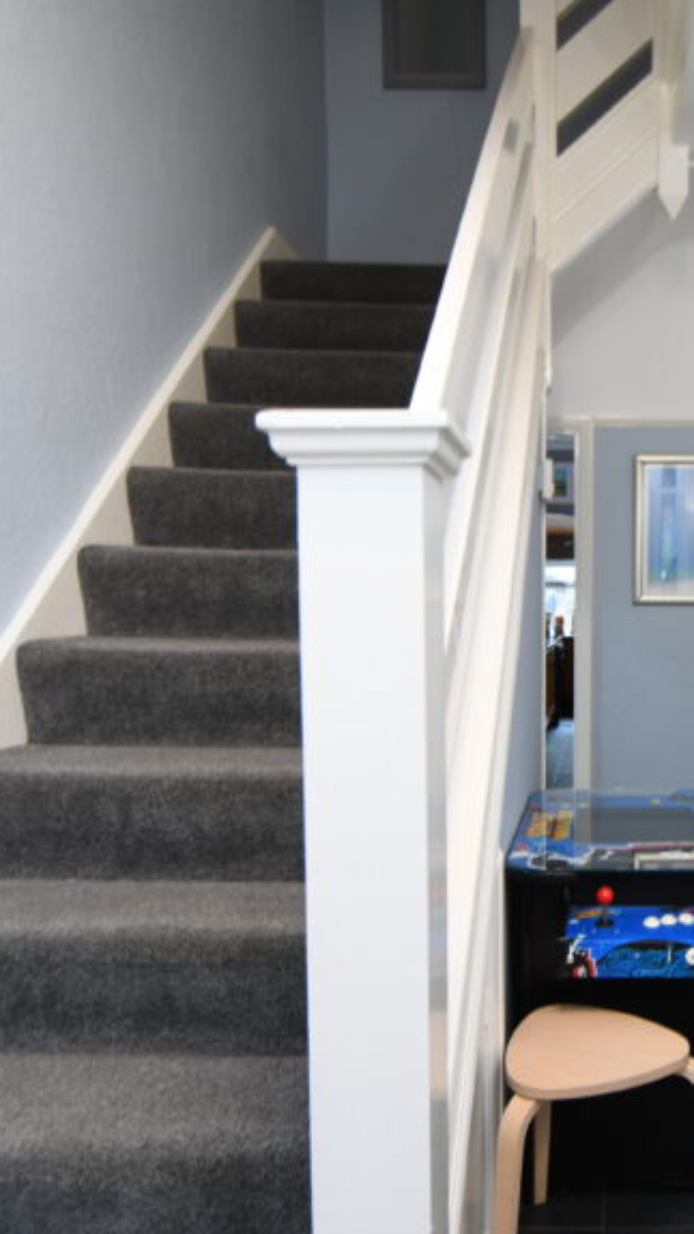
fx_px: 916
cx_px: 608
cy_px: 632
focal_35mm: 28
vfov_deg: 67.9
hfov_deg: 38.9
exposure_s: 1/6
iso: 100
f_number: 3.5
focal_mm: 10
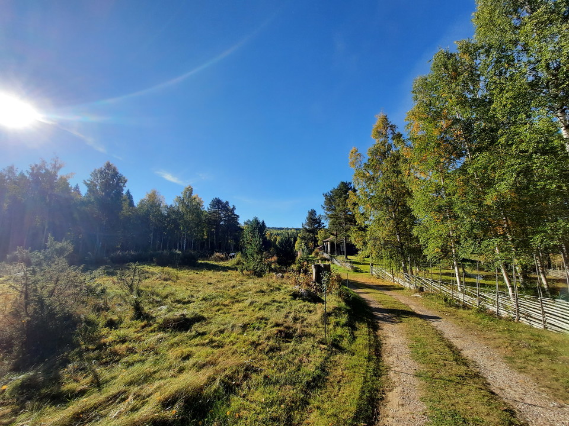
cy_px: 213
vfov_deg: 89.9
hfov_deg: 106.2
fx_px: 214
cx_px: 284
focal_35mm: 13
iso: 40
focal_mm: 1.74
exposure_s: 1/1185
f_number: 2.2
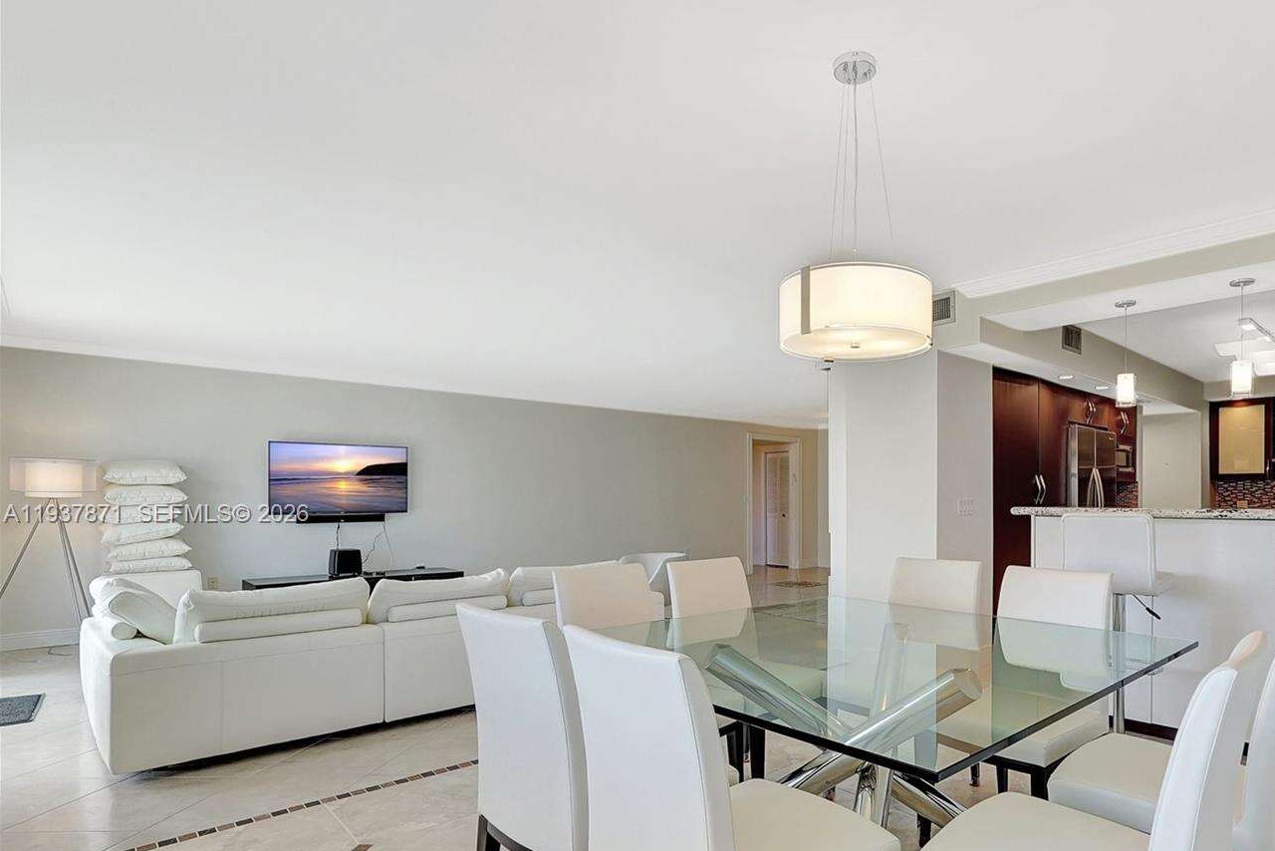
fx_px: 731
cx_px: 796
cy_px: 516
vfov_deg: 59.9
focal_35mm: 21
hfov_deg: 80.7
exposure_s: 1/10
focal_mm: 16.5
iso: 640
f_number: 13
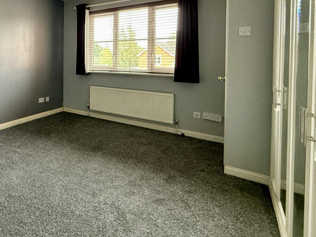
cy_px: 60
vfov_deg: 54.3
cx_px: 47
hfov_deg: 63.0
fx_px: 219
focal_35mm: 24
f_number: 2.2
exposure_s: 1/60
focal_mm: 2.22
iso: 640
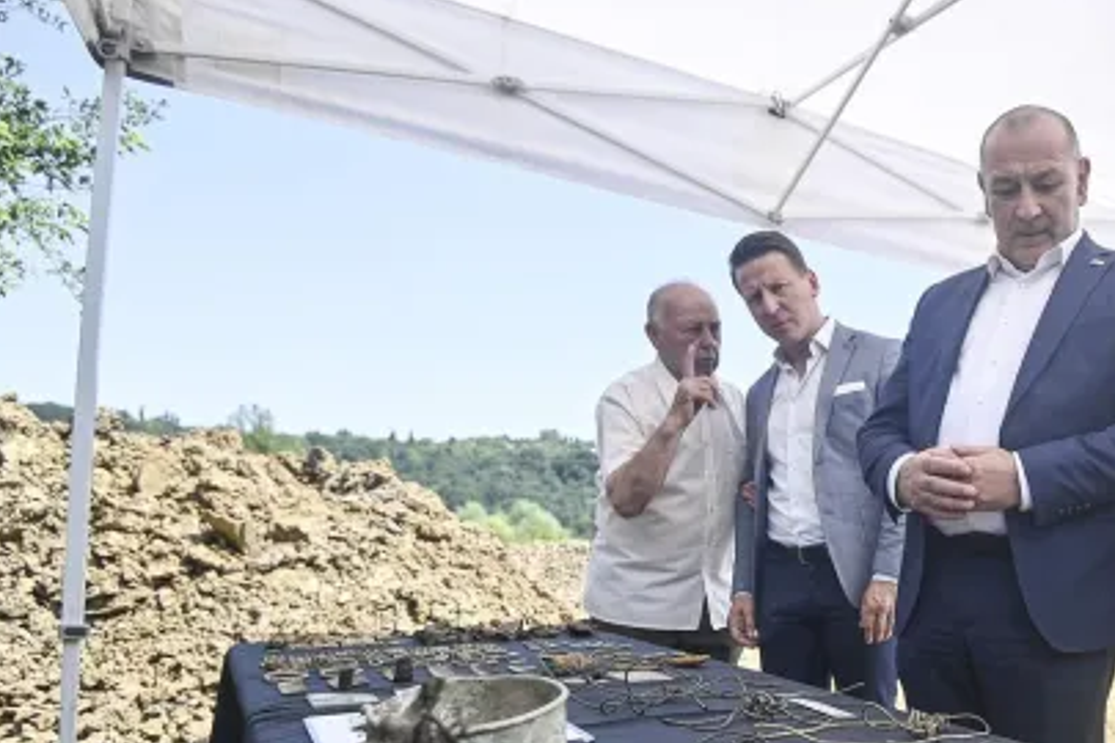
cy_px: 618
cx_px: 997
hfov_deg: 54.3
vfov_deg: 41.3
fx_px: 929
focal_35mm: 30
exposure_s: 1/500
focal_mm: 16
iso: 100
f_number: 4
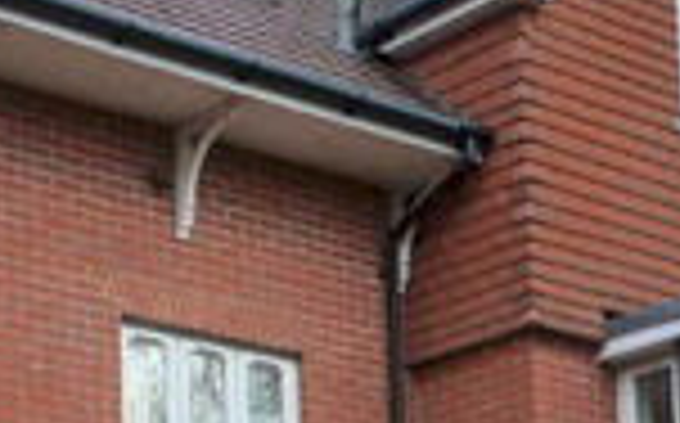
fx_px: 2184
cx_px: 5
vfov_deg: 10.3
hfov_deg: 17.3
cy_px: 826
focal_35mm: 118
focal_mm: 4.3
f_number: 4
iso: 160
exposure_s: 1/125
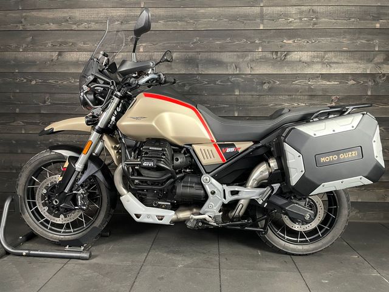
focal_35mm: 26
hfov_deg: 67.3
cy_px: 146
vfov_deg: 53.1
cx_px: 194
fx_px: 292
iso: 400
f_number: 1.6
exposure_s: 1/33
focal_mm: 4.2
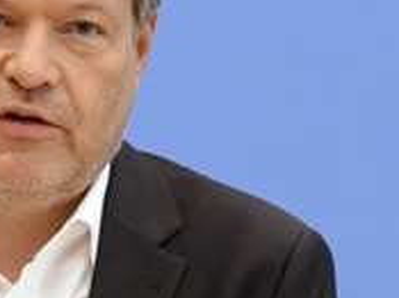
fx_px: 2707
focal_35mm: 235
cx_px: -95
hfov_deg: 8.3
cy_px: 139
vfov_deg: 6.3
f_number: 5
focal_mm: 95
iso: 3200
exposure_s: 1/500
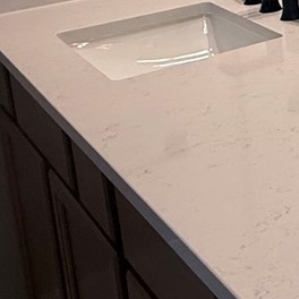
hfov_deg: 15.6
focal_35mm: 75
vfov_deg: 20.8
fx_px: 733
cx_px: 670
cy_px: -100
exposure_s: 1/120
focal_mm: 2.22
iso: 160
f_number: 2.2
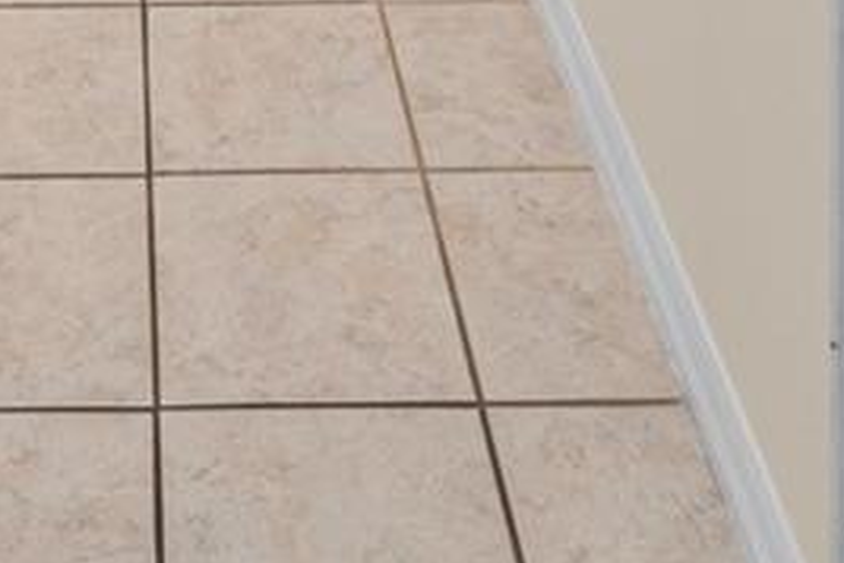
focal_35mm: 72
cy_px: -1060
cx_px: 139
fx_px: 1688
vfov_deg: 11.7
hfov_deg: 27.4
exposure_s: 2
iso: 100
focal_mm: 12
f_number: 9
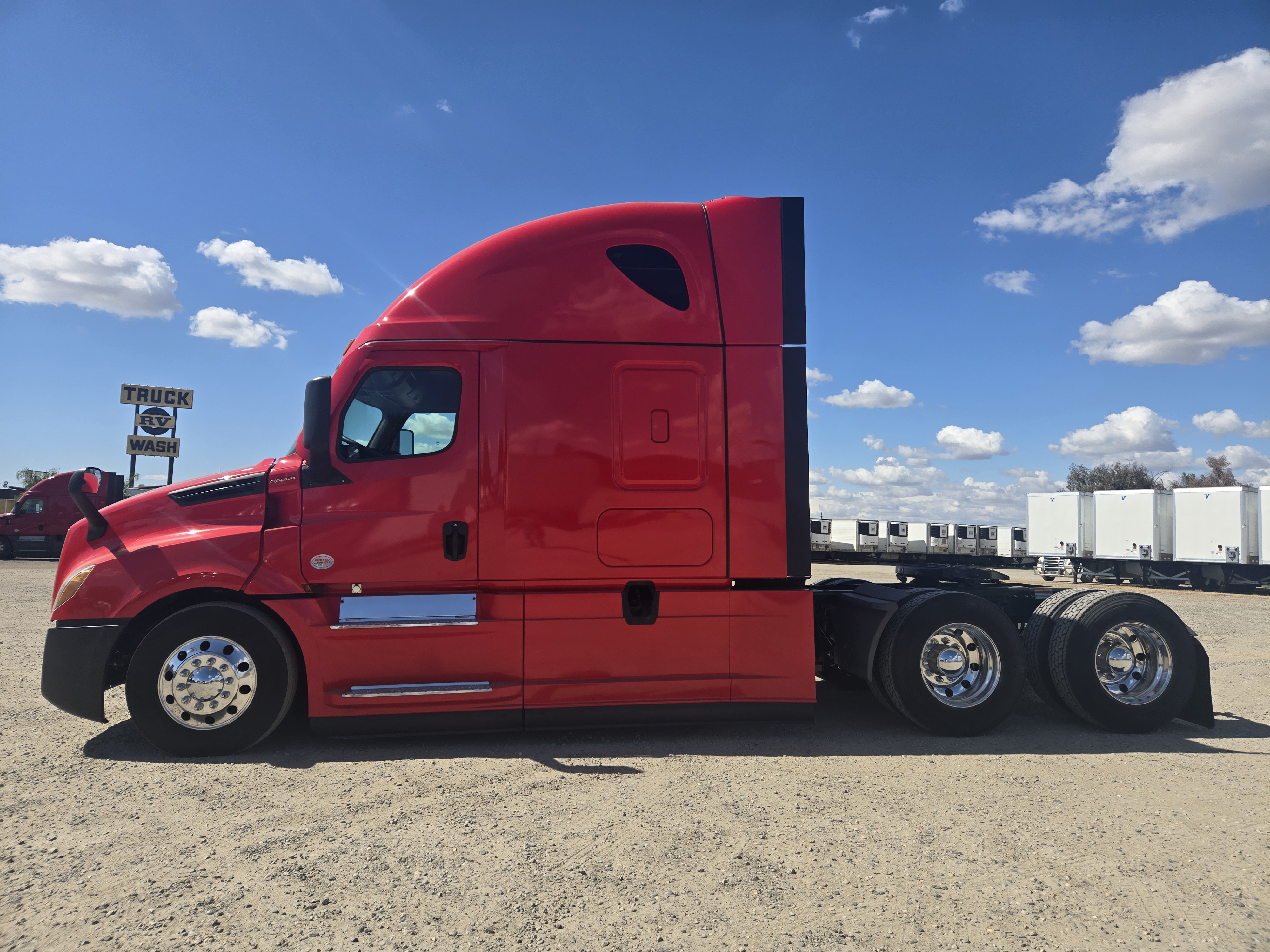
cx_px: 635
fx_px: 844
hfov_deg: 73.9
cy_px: 476
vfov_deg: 58.9
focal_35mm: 23
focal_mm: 5.4
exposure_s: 1/2339
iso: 25
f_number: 1.8
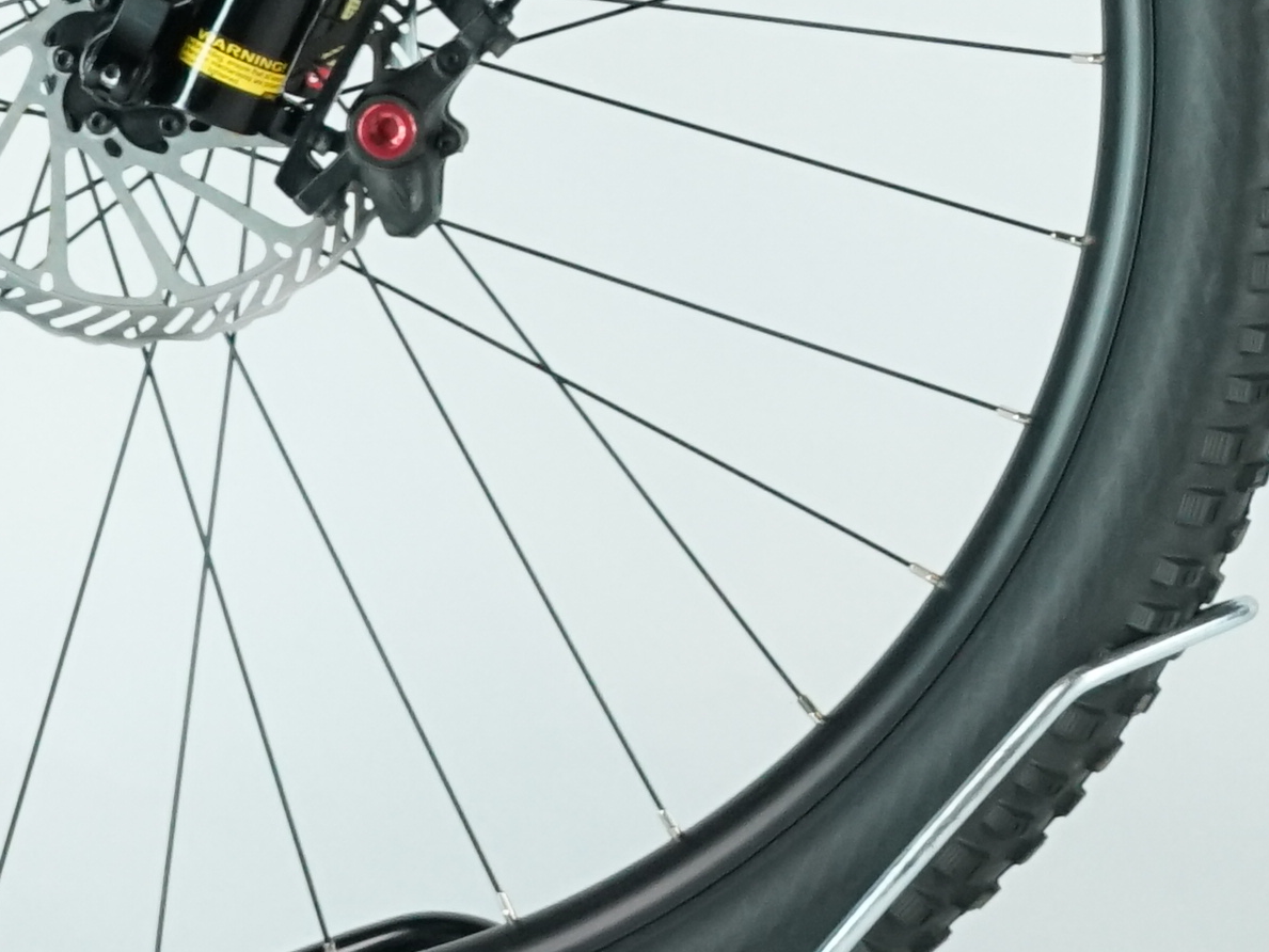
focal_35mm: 325
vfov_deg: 4.5
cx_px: 2060
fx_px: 11915
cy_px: -679
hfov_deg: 6.0
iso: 2000
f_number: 5.6
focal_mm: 67
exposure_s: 1/200
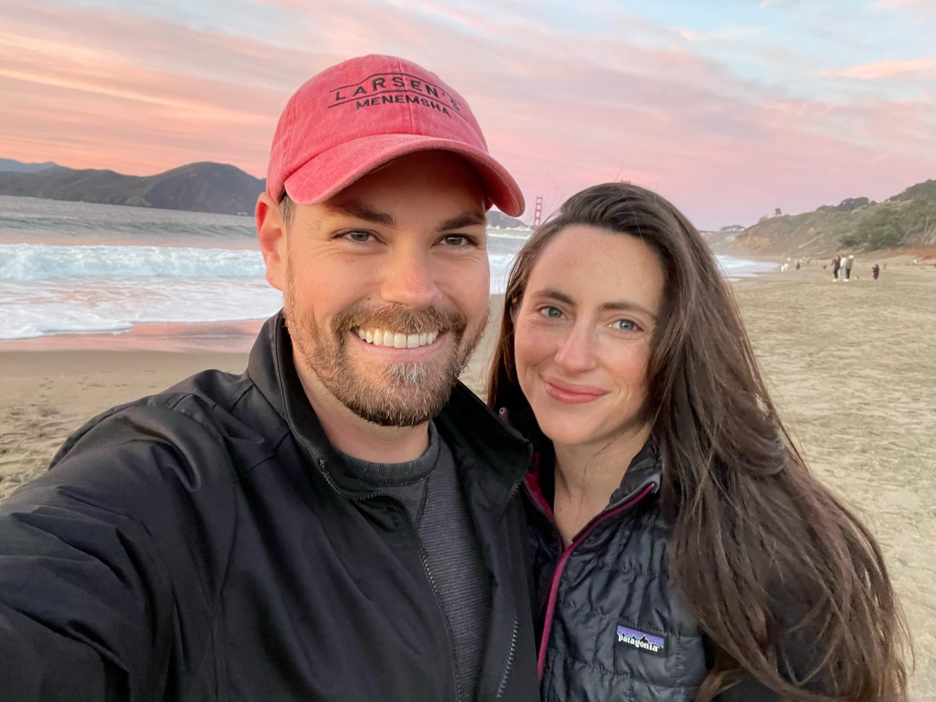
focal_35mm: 25
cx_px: 456
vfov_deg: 54.8
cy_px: 376
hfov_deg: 69.4
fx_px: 676
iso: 400
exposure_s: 1/60
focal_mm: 2.71
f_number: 2.2
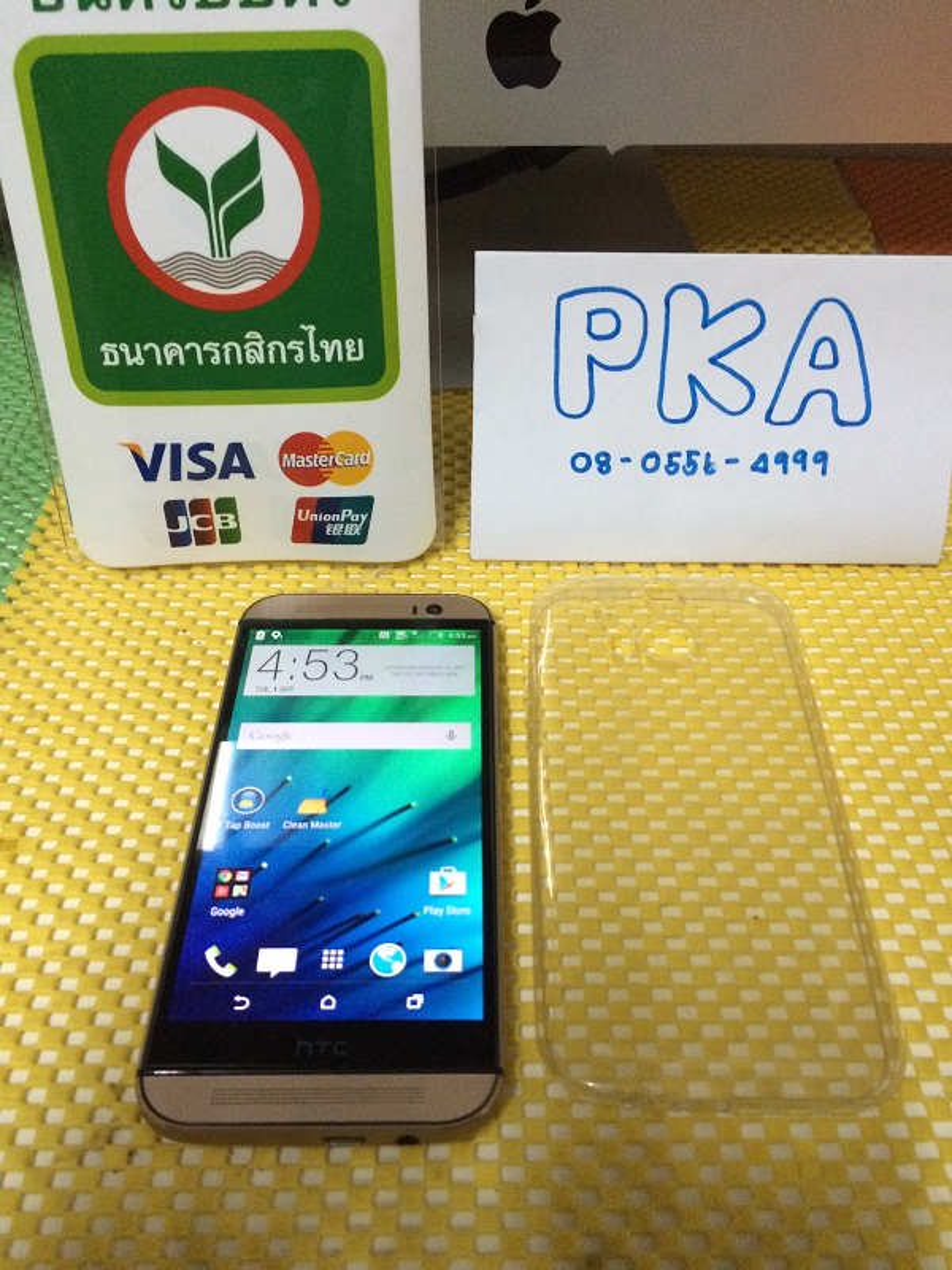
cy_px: 635
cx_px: 476
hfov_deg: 48.2
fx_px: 1063
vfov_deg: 61.7
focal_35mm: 29
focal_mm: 4.15
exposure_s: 1/33
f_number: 2.2
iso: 320
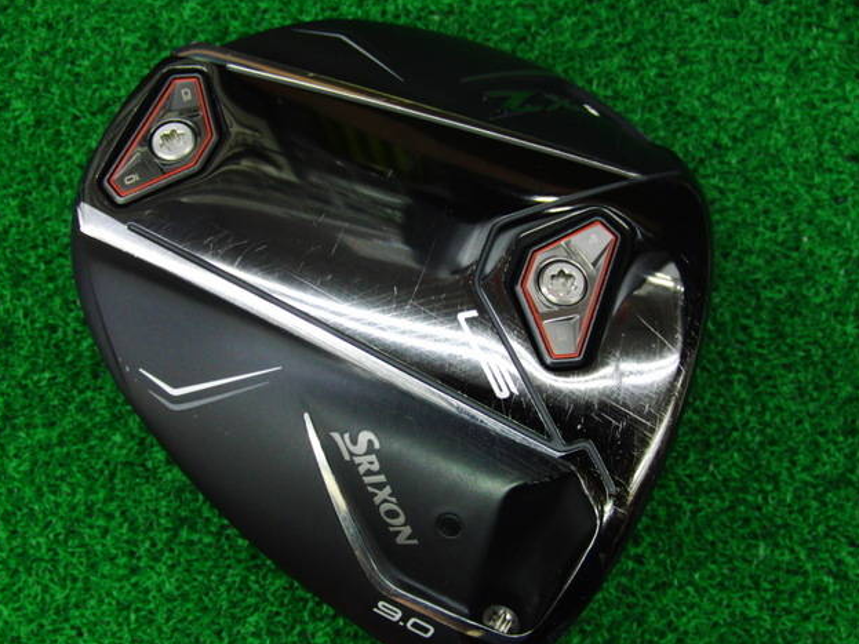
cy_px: 327
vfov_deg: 37.7
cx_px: 423
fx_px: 943
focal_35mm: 38
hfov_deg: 49.0
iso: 400
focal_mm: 6.42
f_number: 3.6
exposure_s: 1/50
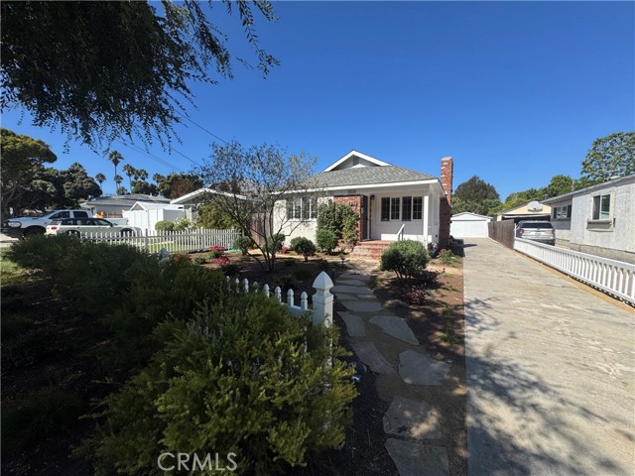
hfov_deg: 102.1
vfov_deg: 85.7
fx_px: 257
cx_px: 318
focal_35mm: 14
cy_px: 238
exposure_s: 1/2770
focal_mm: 2.22
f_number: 2.2
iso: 50
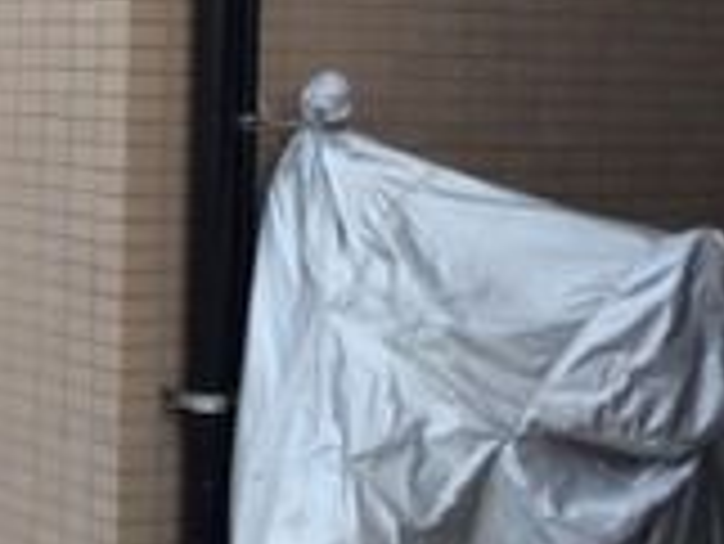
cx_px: -211
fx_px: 2261
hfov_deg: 17.1
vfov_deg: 13.6
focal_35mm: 108
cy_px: 54
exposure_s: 1/120
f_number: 2.2
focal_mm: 4.15
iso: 40
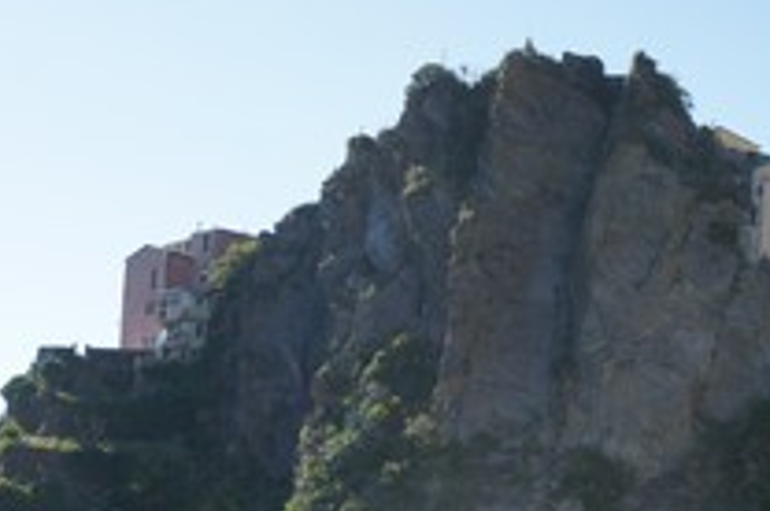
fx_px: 1775
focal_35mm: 83
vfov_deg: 16.2
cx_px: 485
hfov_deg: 24.4
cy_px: 426
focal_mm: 25
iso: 200
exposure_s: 1/250
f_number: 8
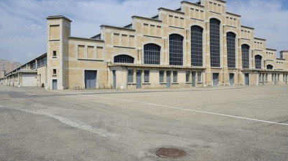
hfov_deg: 71.9
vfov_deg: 44.2
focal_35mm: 26
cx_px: 146
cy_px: 66
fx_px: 198
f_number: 9
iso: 100
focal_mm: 24
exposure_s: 1/320
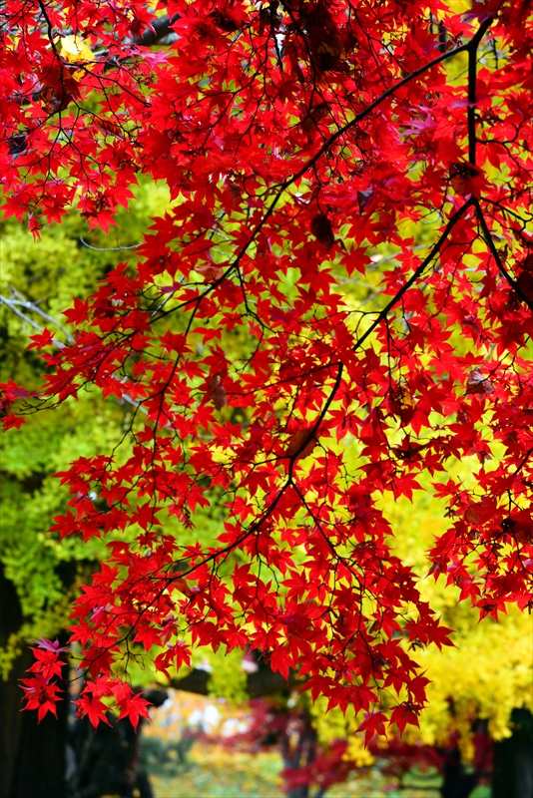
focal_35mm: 120
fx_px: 2662
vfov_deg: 17.1
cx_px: 266
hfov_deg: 11.4
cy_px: 399
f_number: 6.3
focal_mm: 120
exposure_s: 1/160
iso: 800
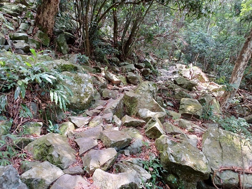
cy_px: 94
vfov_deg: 54.9
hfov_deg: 69.4
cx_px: 126
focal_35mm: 25
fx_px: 182
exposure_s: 1/59
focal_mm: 4.6
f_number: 1.8
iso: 125
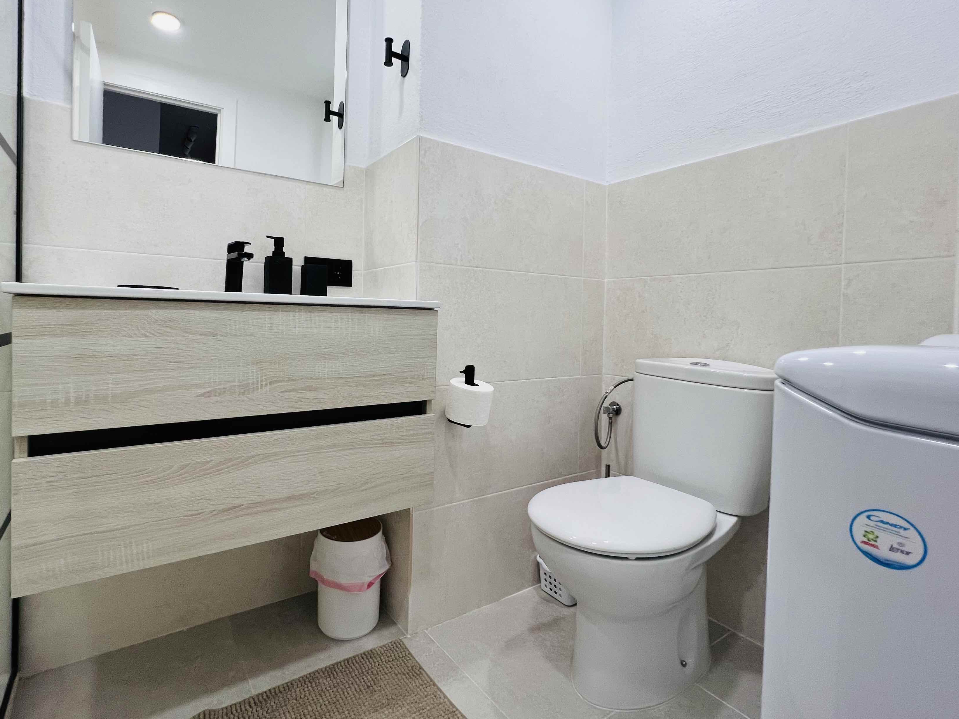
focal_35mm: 16
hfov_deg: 94.2
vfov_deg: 77.9
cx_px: 429
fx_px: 443
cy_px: 328
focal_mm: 1.57
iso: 100
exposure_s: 1/100
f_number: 1.8
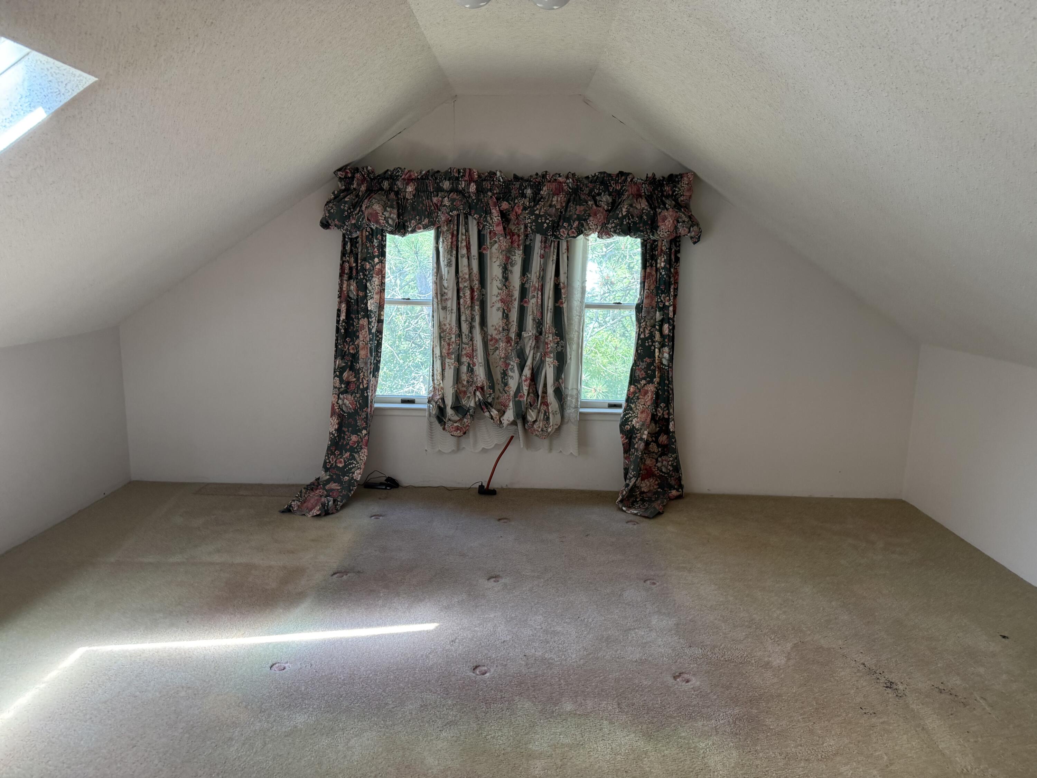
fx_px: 719
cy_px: 389
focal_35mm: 24
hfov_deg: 71.6
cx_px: 518
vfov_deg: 56.8
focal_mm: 6.76
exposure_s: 1/94
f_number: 1.78
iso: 200
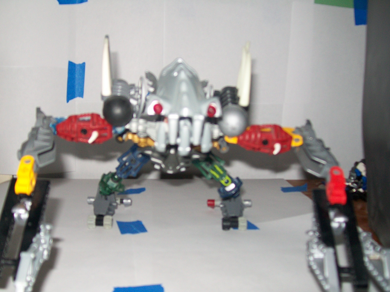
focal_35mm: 41
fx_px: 462
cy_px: 163
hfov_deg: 45.7
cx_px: 172
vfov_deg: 35.1
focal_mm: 6
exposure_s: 1/125
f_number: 2.7
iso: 64
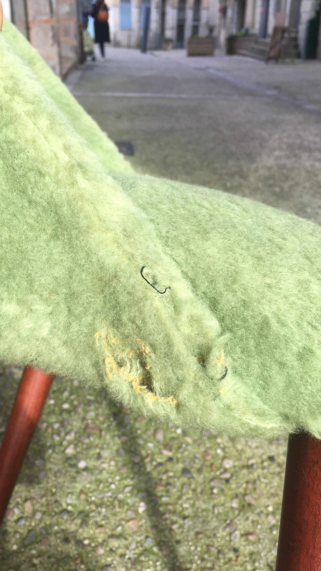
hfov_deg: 36.6
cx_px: 134
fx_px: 484
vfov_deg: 61.0
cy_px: 288
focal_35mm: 32
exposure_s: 1/310
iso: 25
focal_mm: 4.15
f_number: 2.2
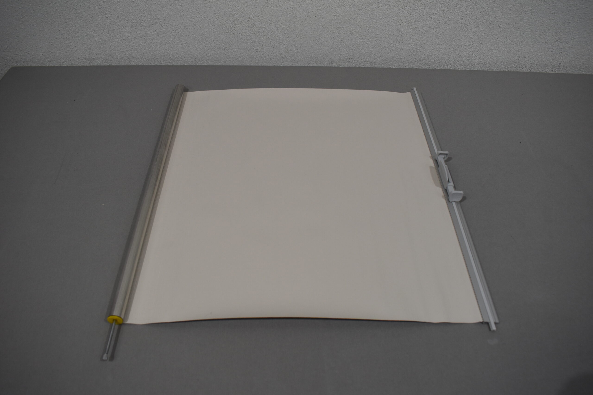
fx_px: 494
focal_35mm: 30
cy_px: 198
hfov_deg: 61.9
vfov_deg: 43.6
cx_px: 296
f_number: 5
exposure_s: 1/250
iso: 400
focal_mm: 20
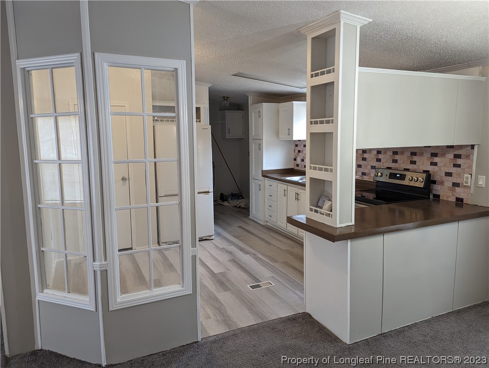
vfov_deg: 56.9
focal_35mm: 24
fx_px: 339
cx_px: 244
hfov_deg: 71.5
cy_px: 184
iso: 235
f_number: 1.85
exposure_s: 1/120
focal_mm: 6.81
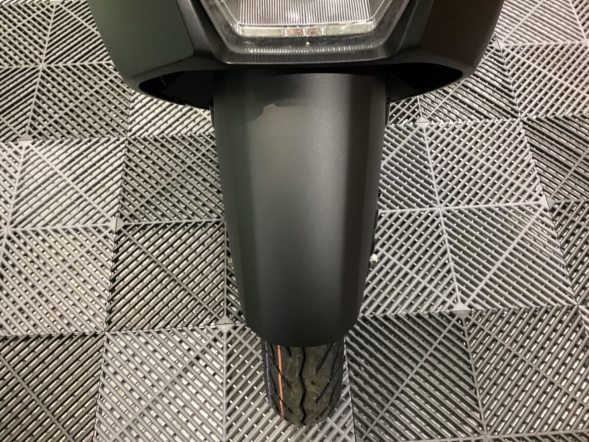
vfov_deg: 45.4
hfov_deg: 58.4
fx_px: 527
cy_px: 221
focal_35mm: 31
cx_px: 294
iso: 320
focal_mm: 3.3
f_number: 2.4
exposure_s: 1/30
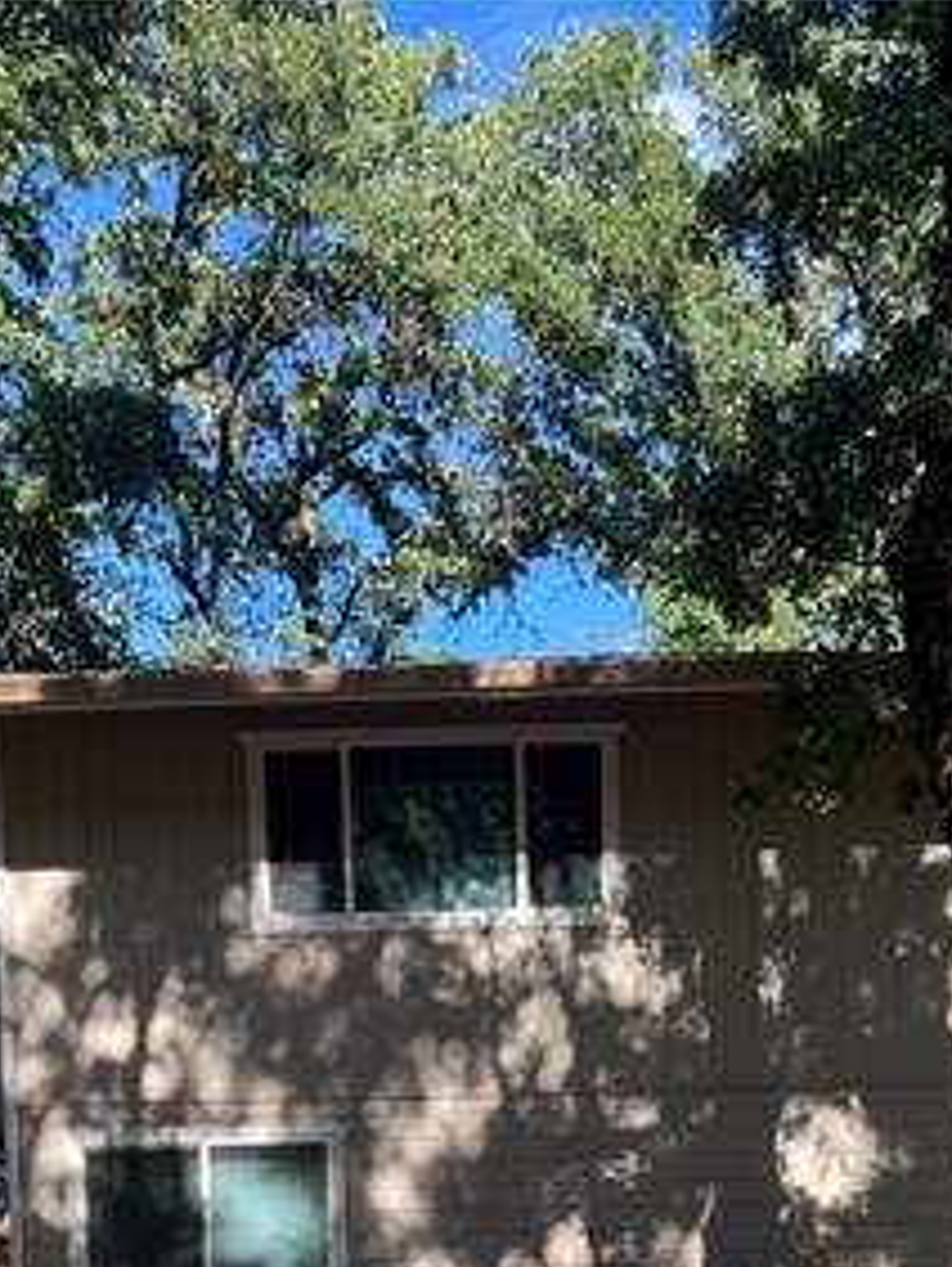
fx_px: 2160
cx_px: 476
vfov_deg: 29.2
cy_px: 1433
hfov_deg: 24.9
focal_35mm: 59
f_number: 1.5
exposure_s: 1/696
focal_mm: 5.7
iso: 50
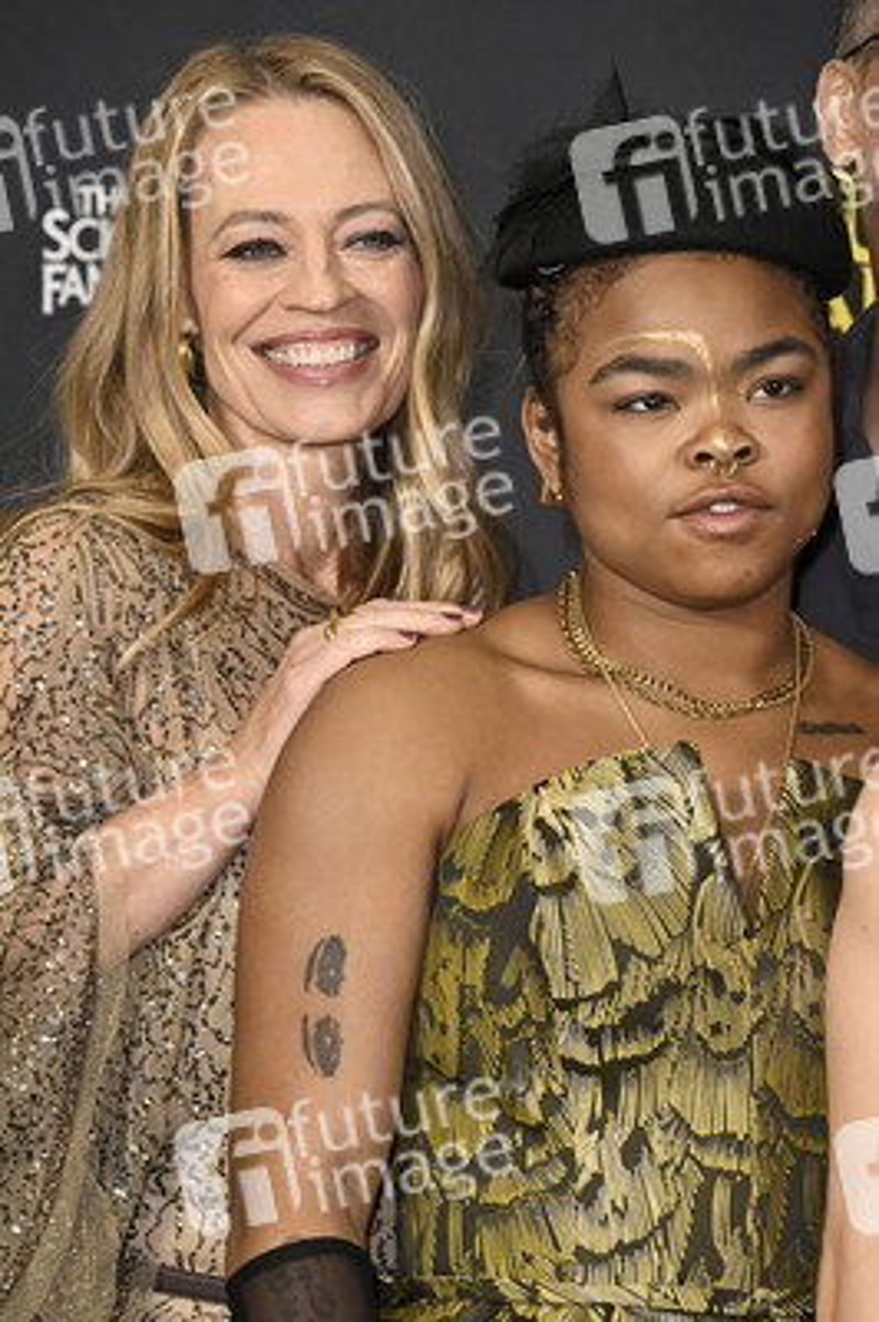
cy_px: 661
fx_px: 4696
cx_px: 440
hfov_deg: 10.7
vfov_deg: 16.0
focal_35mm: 128
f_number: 5.6
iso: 2000
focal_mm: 128
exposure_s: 1/320
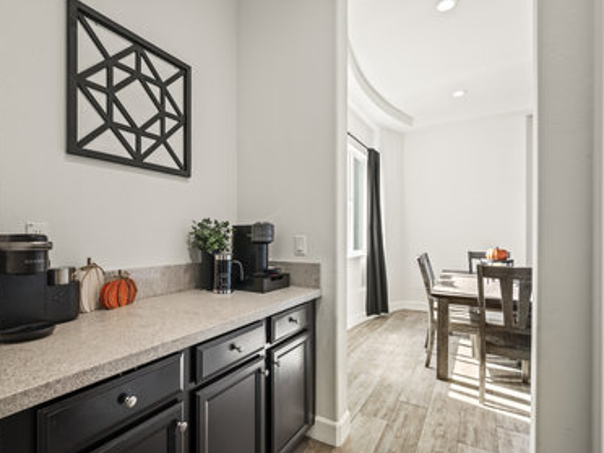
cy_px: 232
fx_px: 314
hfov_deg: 87.6
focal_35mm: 18
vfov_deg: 71.6
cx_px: 280
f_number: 8
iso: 200
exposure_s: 1/2
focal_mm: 16
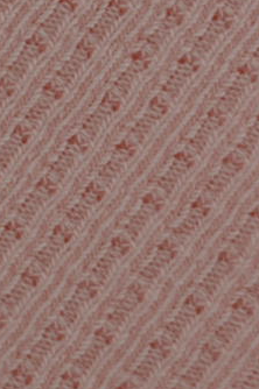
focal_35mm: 451
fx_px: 4877
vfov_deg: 4.6
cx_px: -1392
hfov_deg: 2.8
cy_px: -75
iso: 100
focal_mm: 50
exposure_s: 1/320
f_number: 3.5
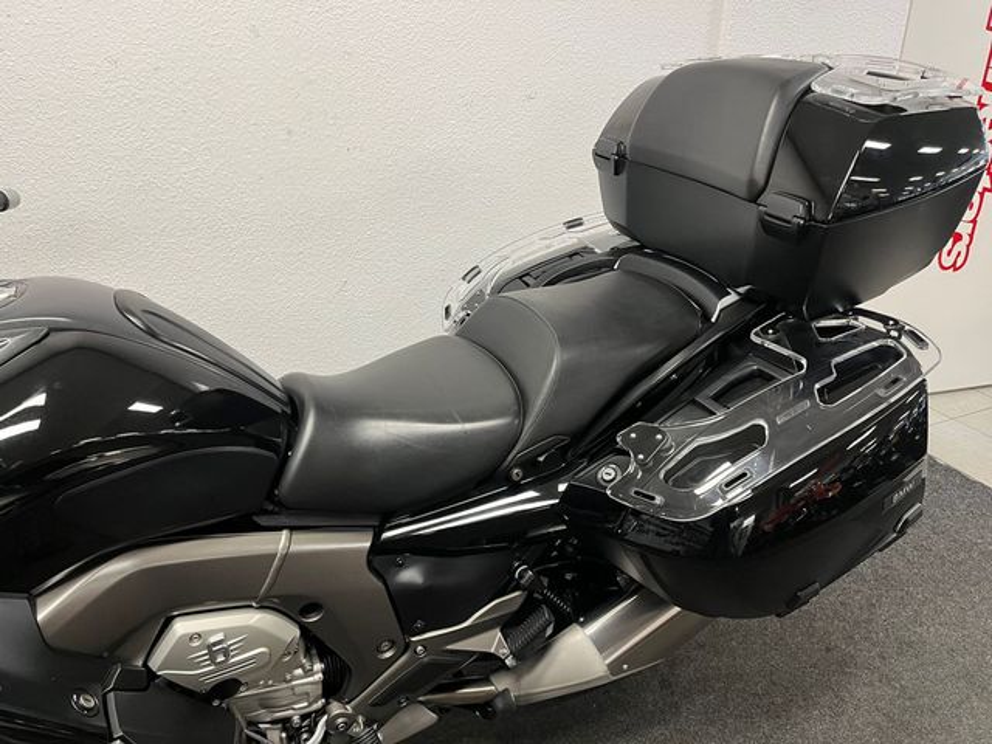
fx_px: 745
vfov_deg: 53.1
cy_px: 372
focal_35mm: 26
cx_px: 496
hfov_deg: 67.3
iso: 100
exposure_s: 1/50
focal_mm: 5.1
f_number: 1.6
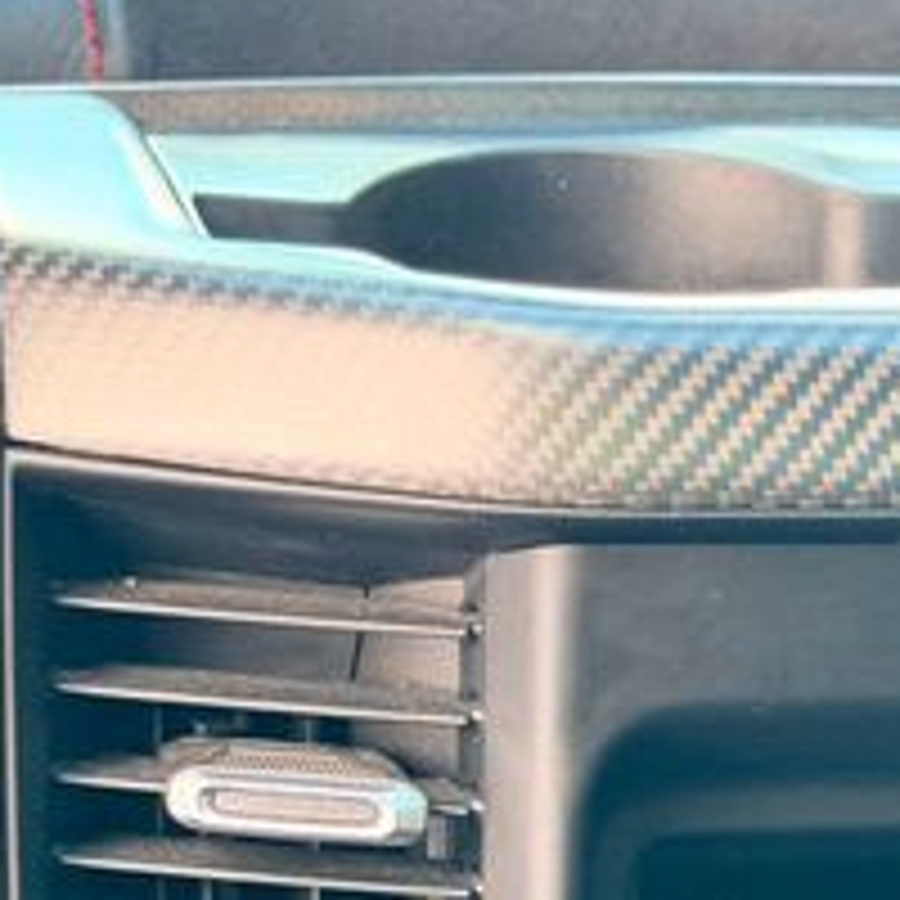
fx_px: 4000
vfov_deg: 12.5
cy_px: 1066
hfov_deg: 12.7
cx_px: 896
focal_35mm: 136
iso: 500
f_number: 1.78
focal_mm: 6.76
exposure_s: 1/40
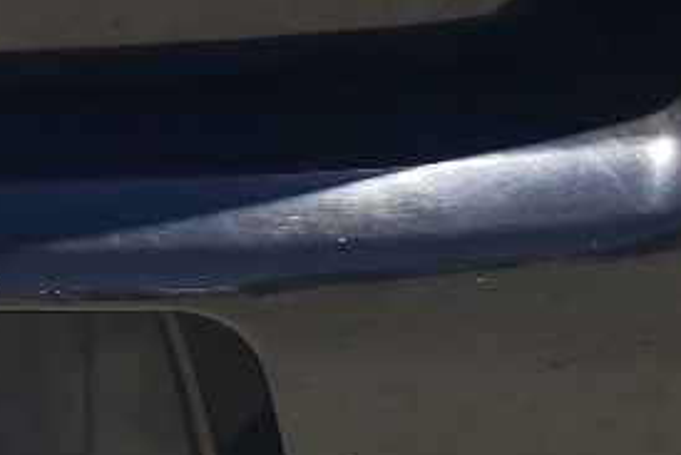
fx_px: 2990
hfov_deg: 12.5
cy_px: -303
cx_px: -239
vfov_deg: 8.4
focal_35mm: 158
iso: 50
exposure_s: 1/2000
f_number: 1.5
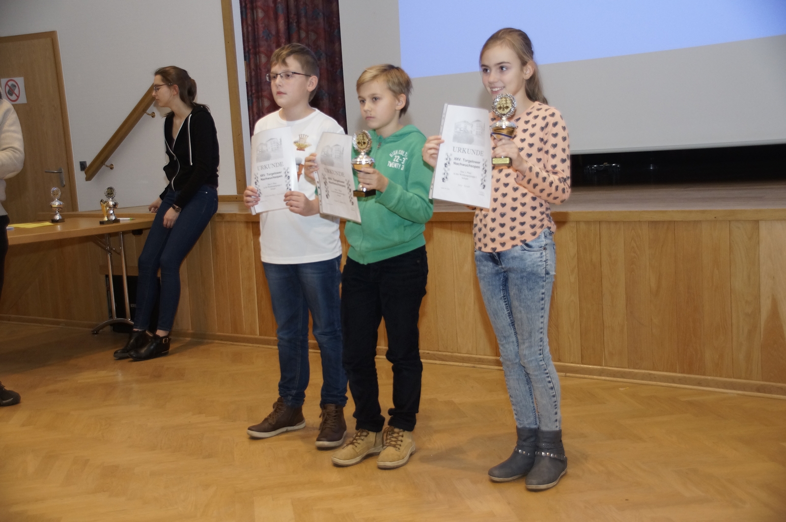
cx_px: 393
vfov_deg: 29.8
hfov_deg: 43.6
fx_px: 981
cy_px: 261
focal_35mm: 45
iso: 800
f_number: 4.5
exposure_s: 1/60
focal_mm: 30
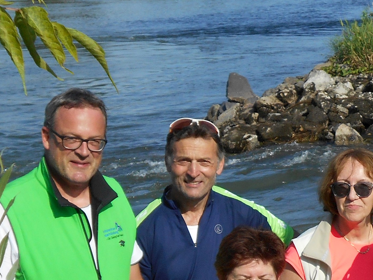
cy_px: 299
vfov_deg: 11.3
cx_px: 395
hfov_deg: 14.8
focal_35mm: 130
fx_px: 1401
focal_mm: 7.7
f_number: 4.2
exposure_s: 1/800
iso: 80
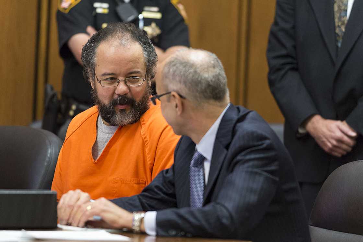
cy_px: 121
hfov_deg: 10.8
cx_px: 182
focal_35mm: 190
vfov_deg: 7.2
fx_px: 1916
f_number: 2.8
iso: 3200
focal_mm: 190
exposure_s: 1/100
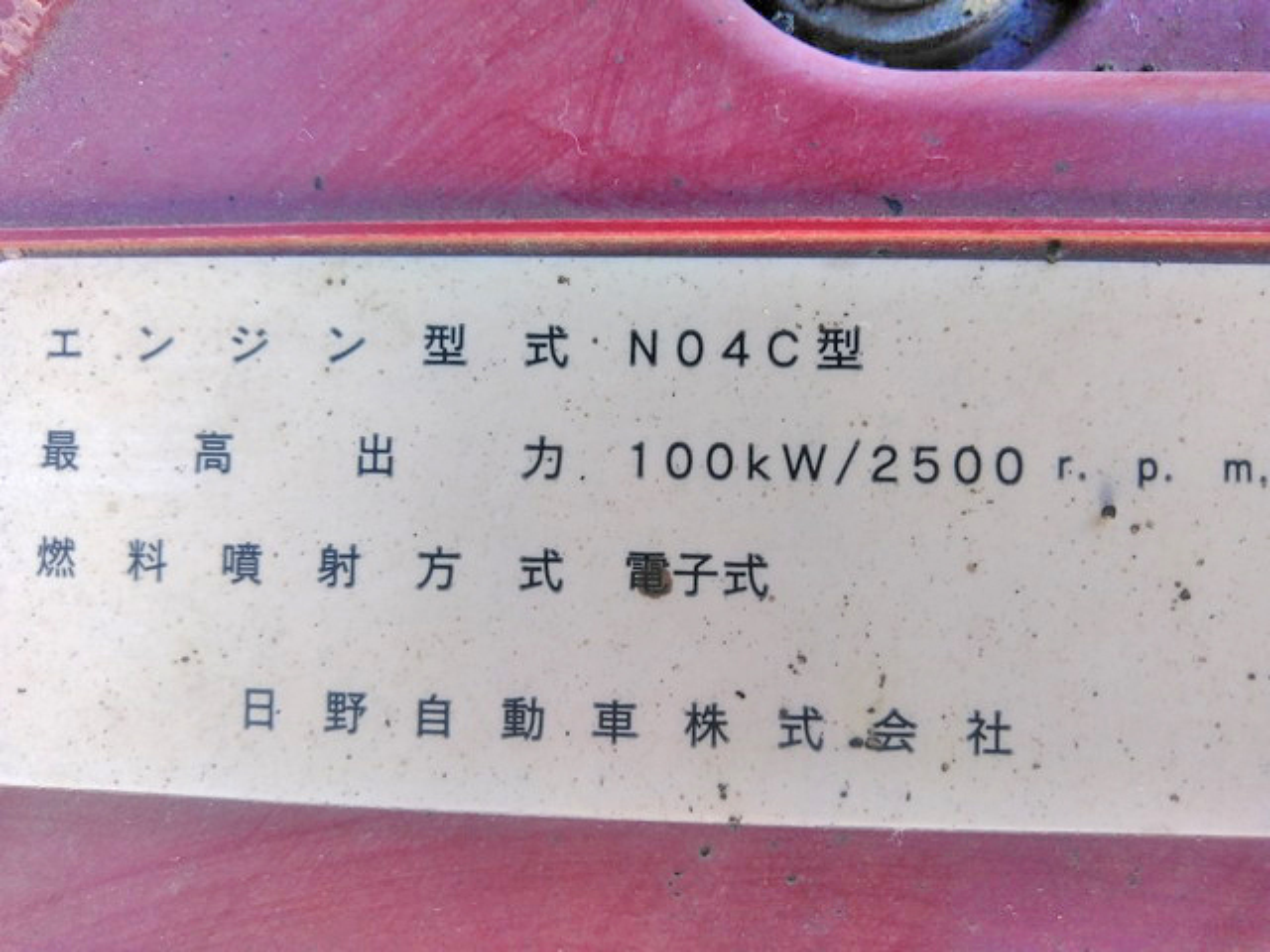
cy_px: 476
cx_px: 635
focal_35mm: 27
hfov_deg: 65.3
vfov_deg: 51.4
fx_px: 991
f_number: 2.2
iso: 62
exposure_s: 1/58.1
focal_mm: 3.46
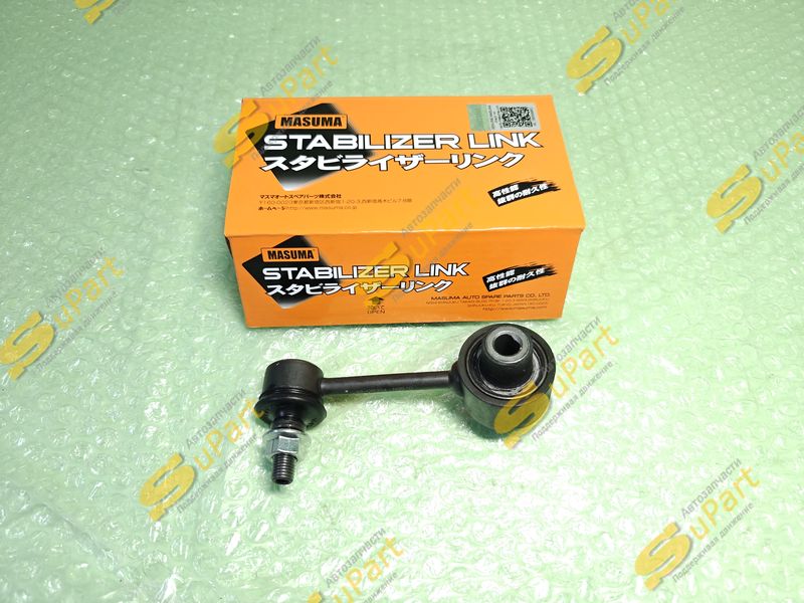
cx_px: 402
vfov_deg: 58.9
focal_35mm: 23
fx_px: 534
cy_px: 302
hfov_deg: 73.9
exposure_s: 1/100
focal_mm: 6.06
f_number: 1.6
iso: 400
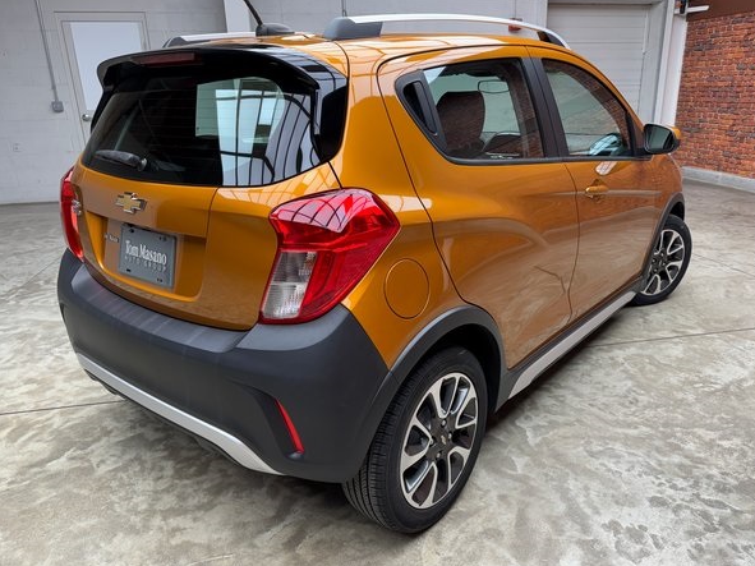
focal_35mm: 26
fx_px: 567
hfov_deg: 67.2
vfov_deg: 53.0
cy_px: 294
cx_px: 406
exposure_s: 1/120
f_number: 1.78
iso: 80
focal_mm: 6.76
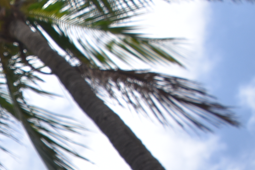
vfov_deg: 8.1
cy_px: 406
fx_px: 1116
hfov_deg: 11.9
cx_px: -214
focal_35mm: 158
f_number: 8
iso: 140
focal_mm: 21
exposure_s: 1/500
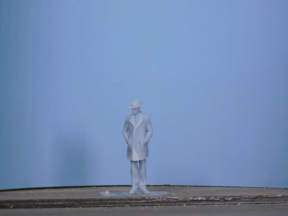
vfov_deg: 11.1
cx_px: 144
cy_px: 108
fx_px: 1115
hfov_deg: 14.7
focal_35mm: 134
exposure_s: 1/50
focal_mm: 23.7
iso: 125
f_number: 5
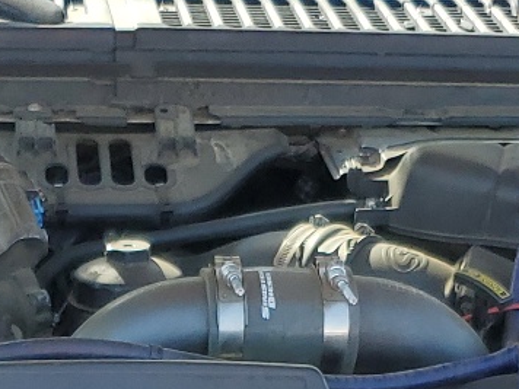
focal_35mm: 117
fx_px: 1754
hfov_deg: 16.7
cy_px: 613
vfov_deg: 12.0
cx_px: 96
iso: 50
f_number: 1.5
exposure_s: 1/625
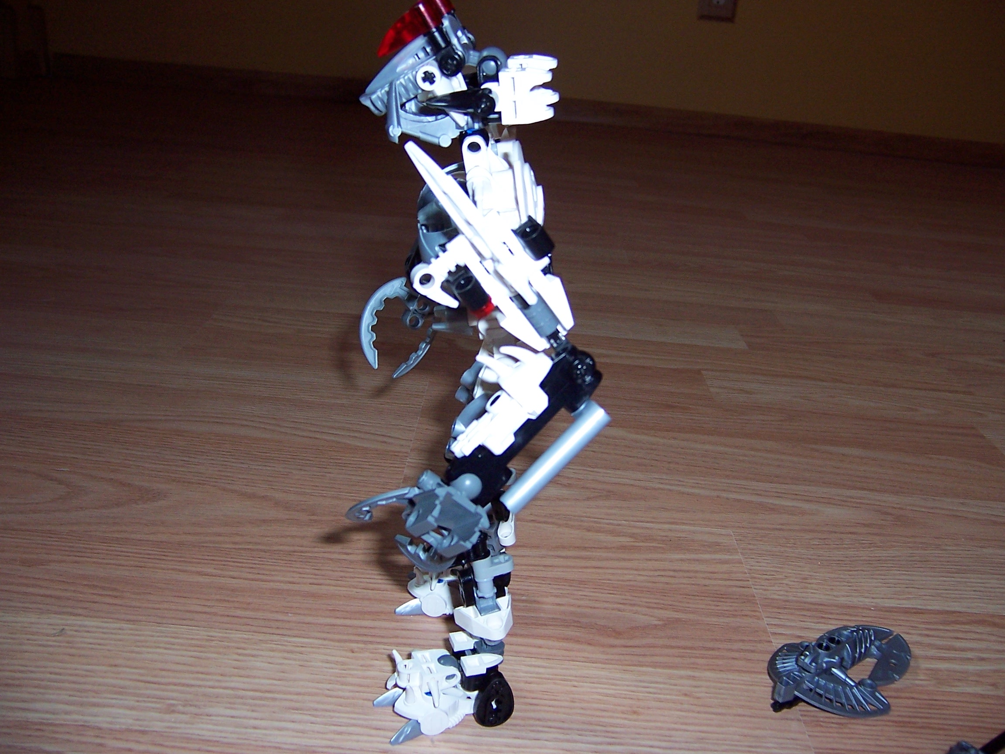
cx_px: 502
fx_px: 958
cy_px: 377
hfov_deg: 55.4
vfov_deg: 42.9
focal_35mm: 33
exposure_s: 1/60
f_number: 2.8
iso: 140
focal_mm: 5.5
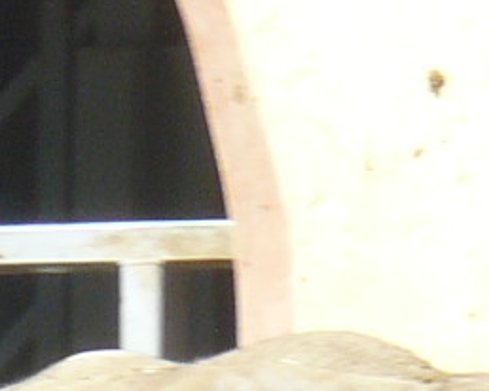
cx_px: -138
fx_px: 18453
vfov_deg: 1.2
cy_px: 778
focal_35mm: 1276
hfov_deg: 1.5
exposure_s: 1/200
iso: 100
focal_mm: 29.1
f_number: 5.6
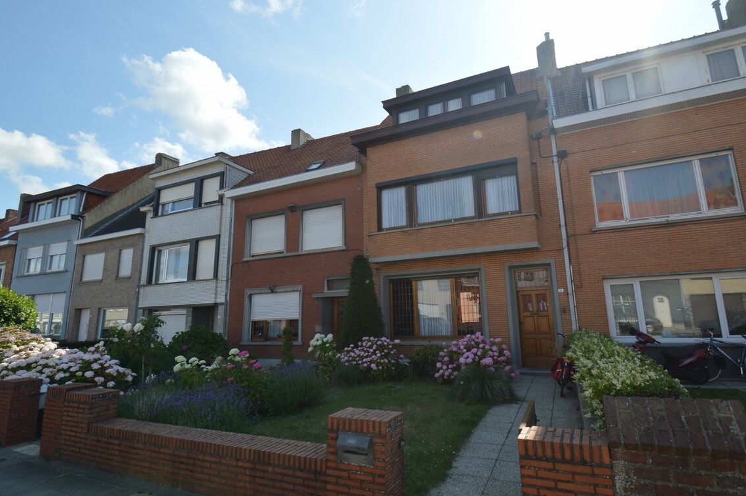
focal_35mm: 20
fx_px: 406
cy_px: 234
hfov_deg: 84.9
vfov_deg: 62.9
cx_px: 413
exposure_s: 1/250
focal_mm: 11
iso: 100
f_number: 8
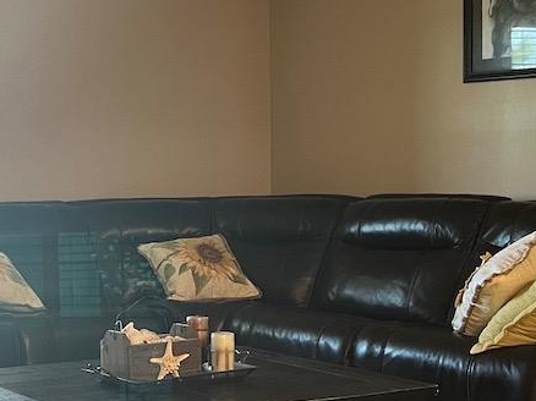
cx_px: -56
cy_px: 210
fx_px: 1176
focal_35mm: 76
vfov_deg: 19.4
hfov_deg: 24.0
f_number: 1.6
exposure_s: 1/60
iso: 250
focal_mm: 5.1
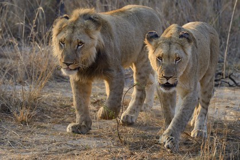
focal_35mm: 160
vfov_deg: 8.6
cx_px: 120
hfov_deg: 12.8
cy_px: 80
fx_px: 1067
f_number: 7.1
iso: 400
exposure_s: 1/400
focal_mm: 160
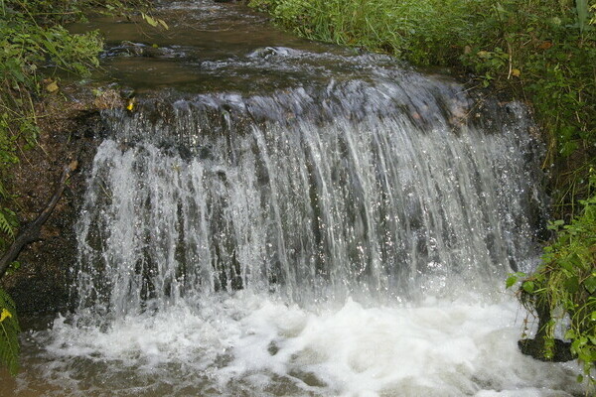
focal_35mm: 50
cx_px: 298
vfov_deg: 27.3
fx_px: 819
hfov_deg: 40.0
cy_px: 198
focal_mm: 33
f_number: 5.6
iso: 800
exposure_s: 1/45
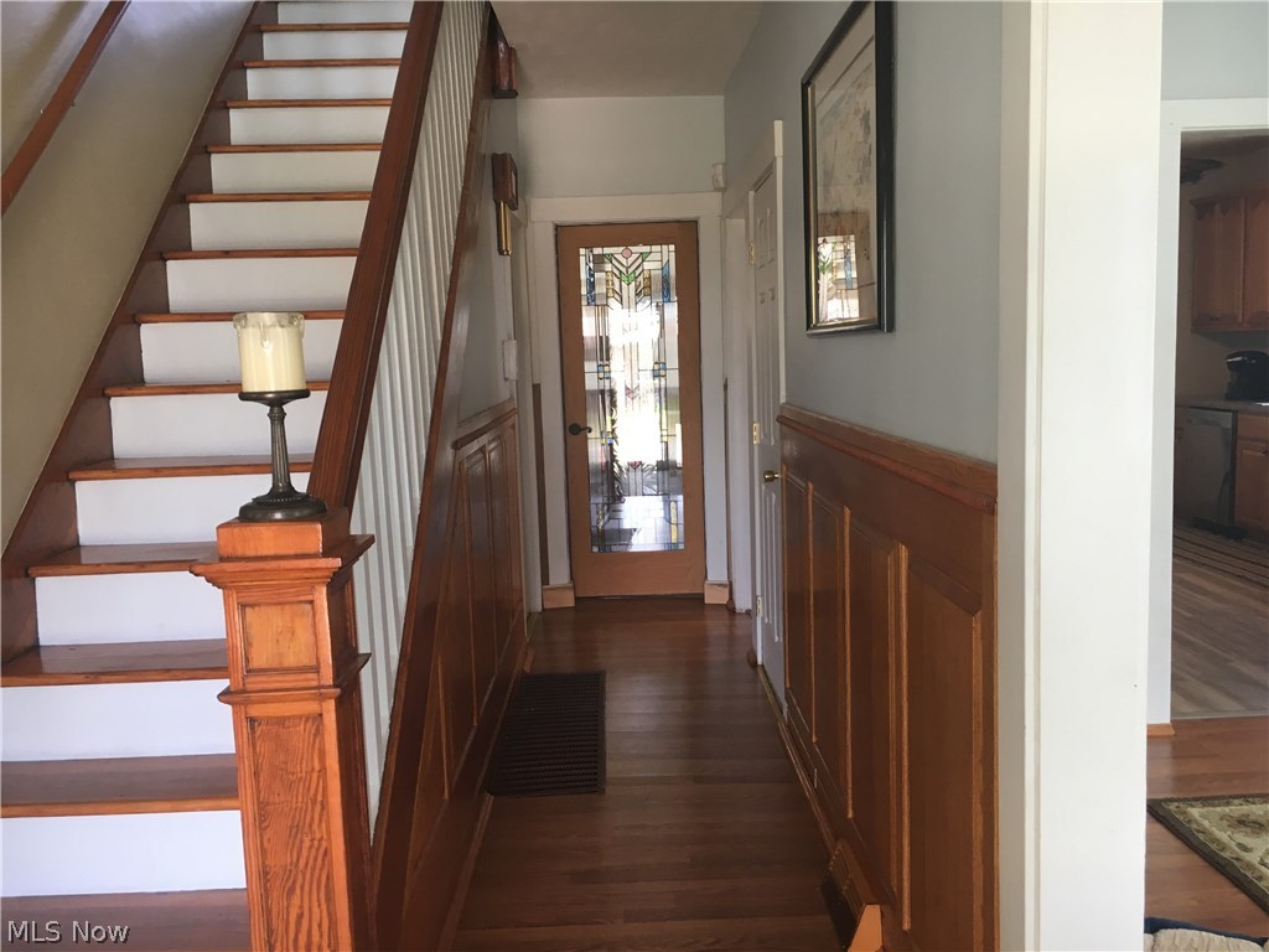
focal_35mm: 29
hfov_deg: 61.7
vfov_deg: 48.2
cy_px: 476
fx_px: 1063
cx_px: 634
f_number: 2.2
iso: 50
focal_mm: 4.15
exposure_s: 1/30
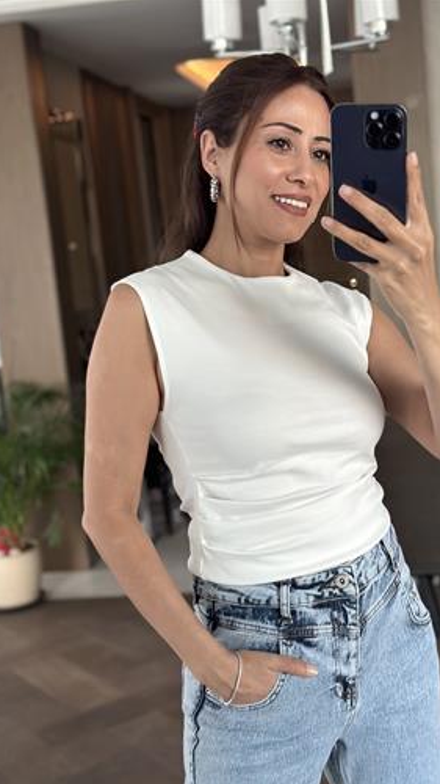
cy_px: 394
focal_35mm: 53
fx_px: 1100
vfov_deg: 39.2
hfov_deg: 22.6
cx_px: 265
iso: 320
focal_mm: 6.86
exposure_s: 1/60
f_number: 1.78
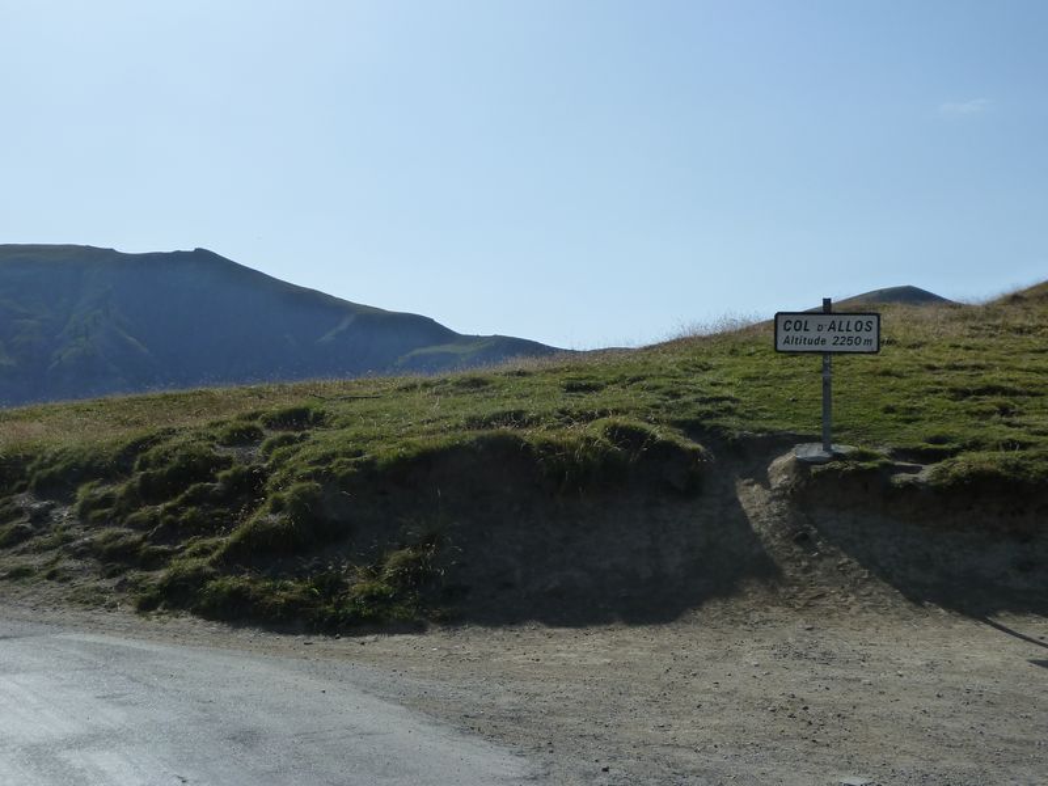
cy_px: 393
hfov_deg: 36.8
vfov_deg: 28.0
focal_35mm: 52
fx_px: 1574
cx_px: 524
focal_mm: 8.5
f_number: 5.6
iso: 125
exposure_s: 1/800
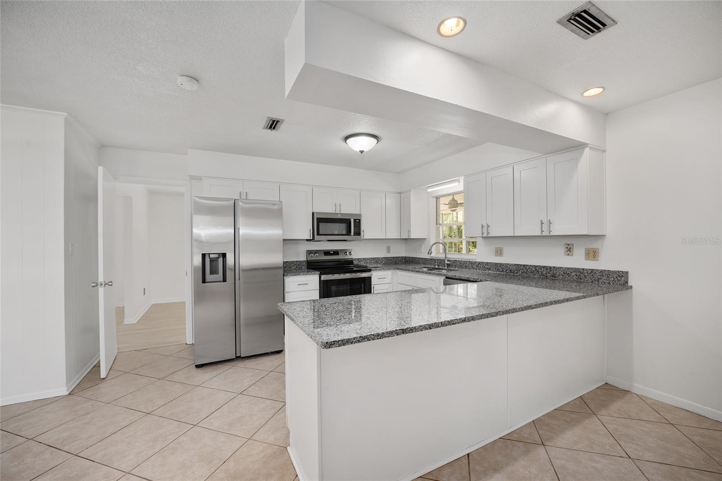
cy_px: 240
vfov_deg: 81.2
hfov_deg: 104.3
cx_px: 361
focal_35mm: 14
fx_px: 281
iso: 400
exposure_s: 1/10
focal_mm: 14
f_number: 7.1
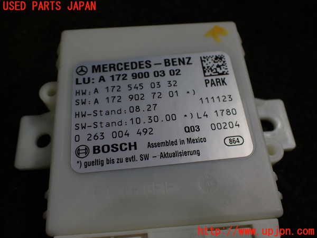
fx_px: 275
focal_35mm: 30
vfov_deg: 46.8
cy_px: 119
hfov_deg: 60.0
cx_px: 158
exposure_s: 1/125
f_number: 2.3
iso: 125
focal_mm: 5.4
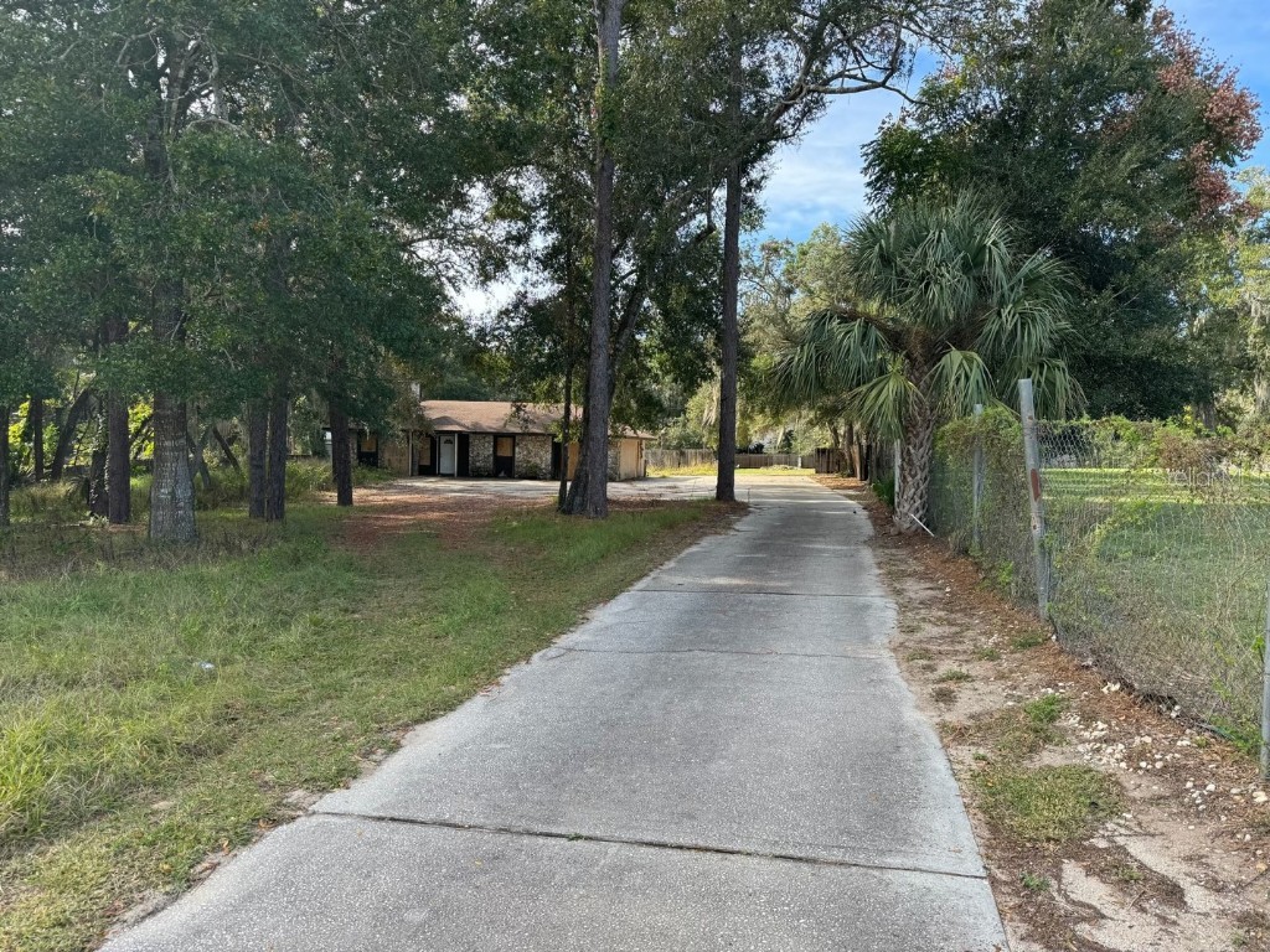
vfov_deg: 56.8
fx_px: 881
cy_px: 476
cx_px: 635
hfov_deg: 71.6
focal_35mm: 24
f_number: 1.78
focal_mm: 6.86
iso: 80
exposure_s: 1/685
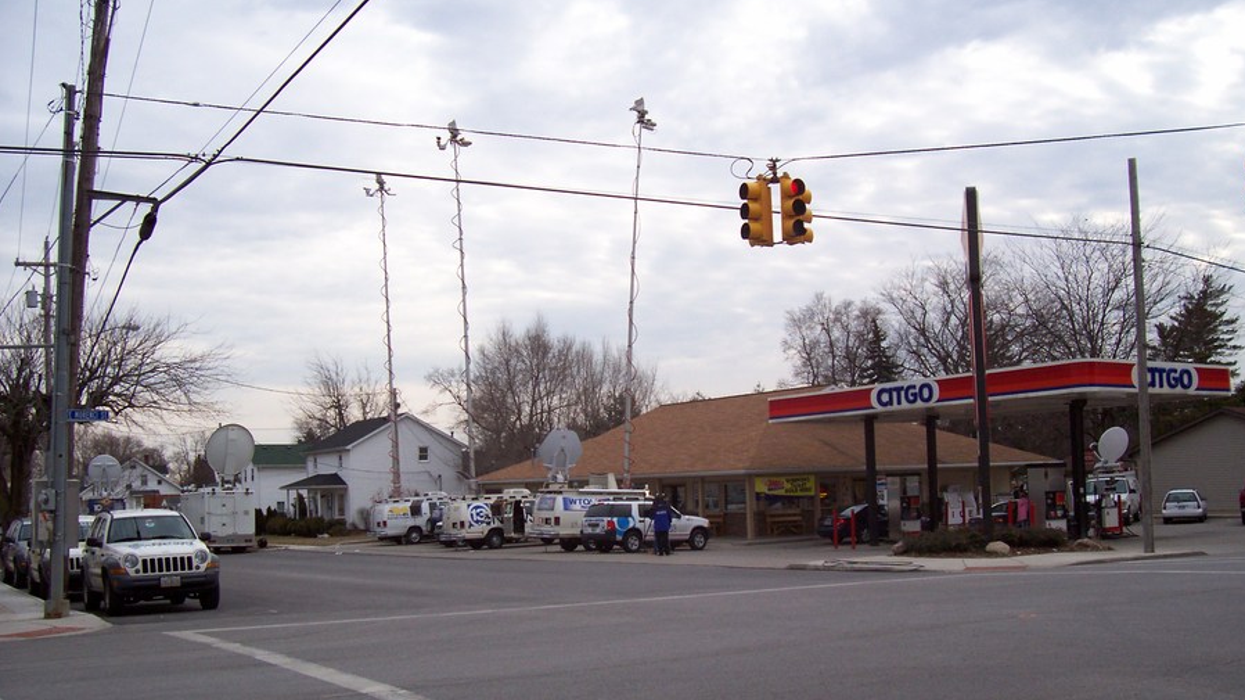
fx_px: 1254
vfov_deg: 31.1
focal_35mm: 38
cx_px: 627
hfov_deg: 52.8
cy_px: 380
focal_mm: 5.6
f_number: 2.7
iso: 80
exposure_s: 1/445
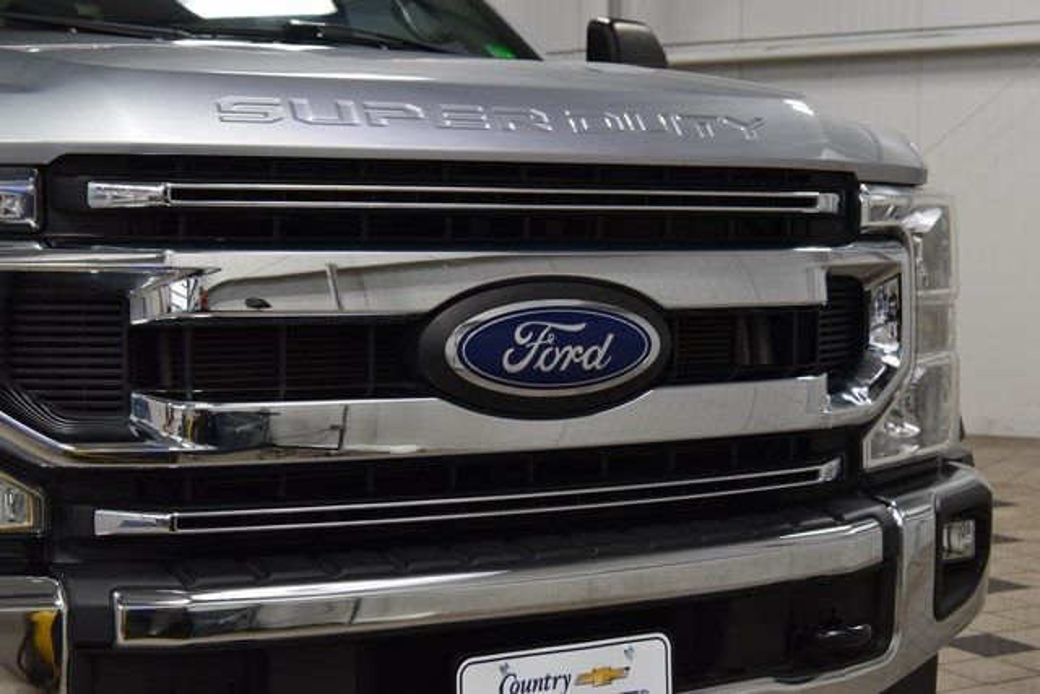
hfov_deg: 33.4
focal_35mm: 60
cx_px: 520
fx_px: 1734
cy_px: 347
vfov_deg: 22.6
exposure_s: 1/60
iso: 1600
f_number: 7.1
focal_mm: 40
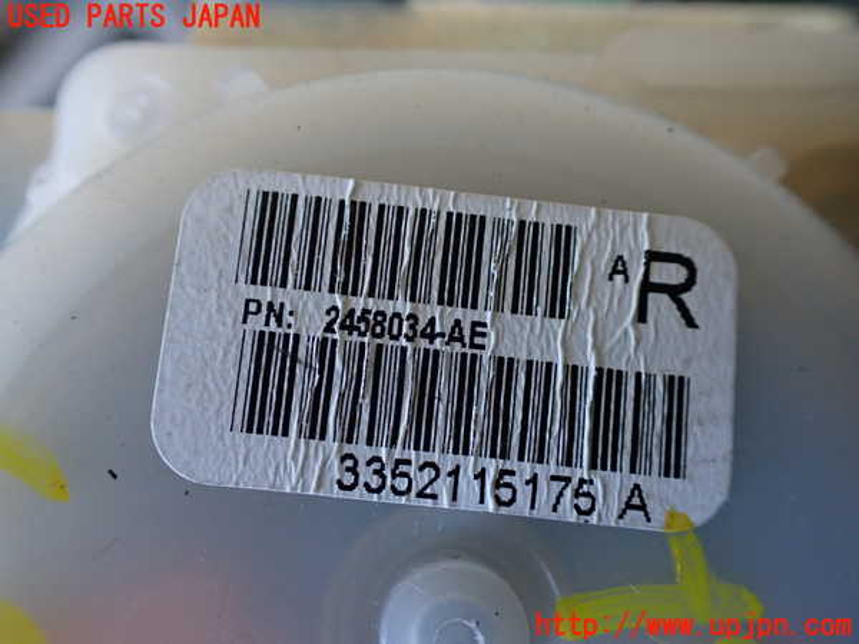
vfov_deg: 46.8
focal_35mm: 30
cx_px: 430
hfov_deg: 60.0
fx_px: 744
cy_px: 322
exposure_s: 1/125
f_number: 2.3
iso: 400
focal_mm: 5.4
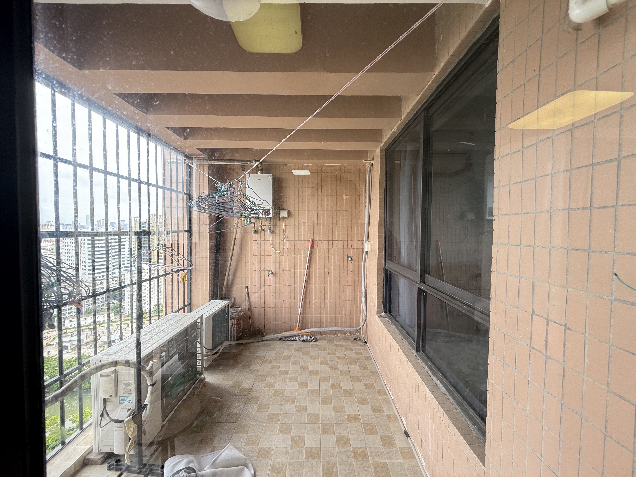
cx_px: 318
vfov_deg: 85.7
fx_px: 257
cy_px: 238
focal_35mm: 14
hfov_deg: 102.1
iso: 64
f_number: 2.2
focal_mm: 2.22
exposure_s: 1/101
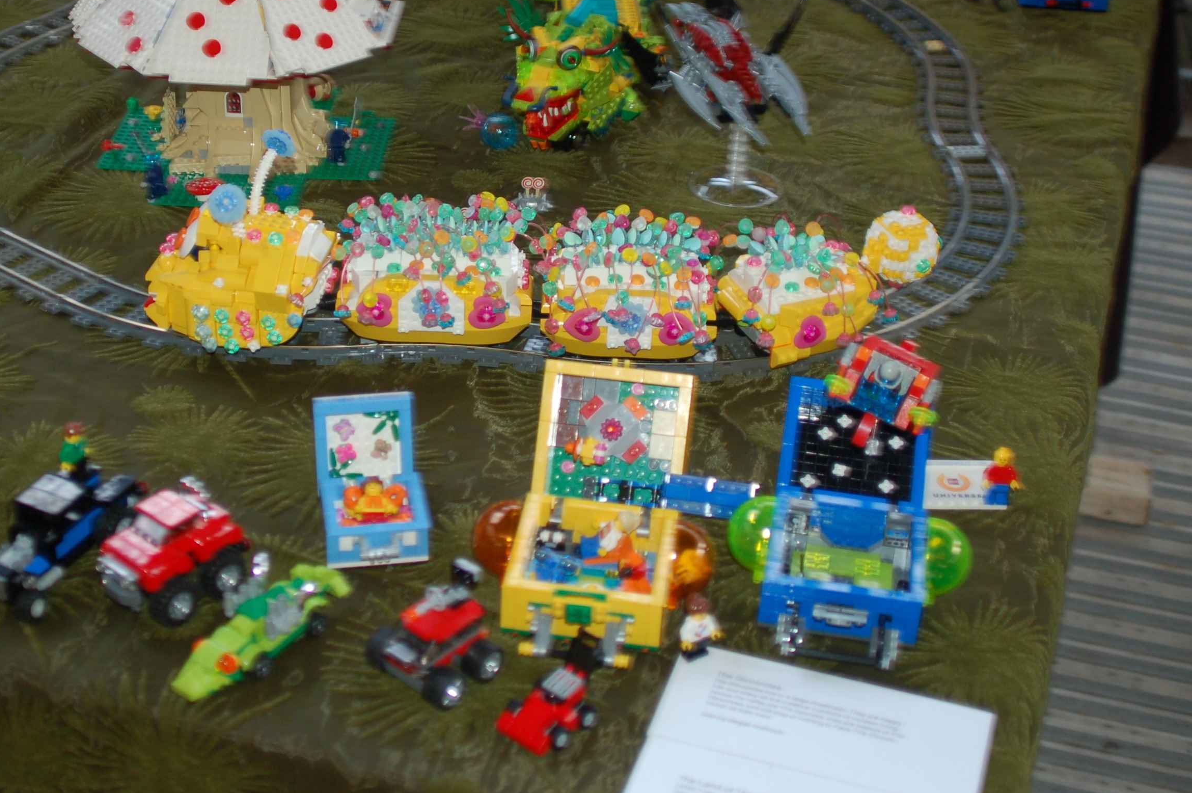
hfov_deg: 36.2
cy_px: 296
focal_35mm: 55
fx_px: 1819
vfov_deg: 24.5
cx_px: 488
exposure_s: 1/60
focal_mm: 28
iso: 400
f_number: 2.8
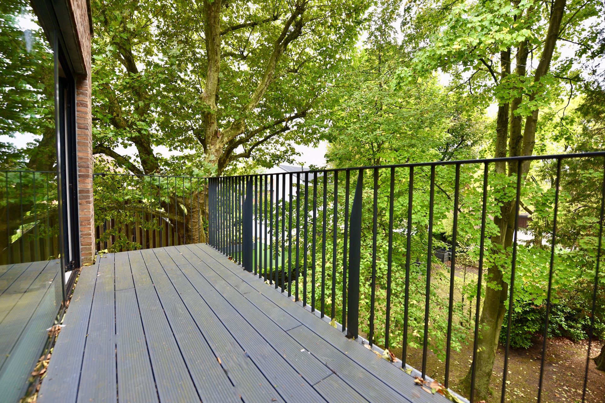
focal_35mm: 14
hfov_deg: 104.3
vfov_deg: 81.2
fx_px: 235
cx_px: 302
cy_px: 202
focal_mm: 14
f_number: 4.5
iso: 200
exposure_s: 1/80
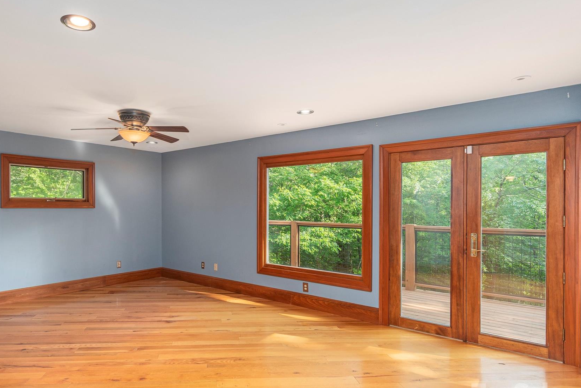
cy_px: 210
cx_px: 228
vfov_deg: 59.4
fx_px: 339
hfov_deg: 80.1
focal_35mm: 21
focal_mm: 17
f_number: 7.1
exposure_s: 1/100
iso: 320
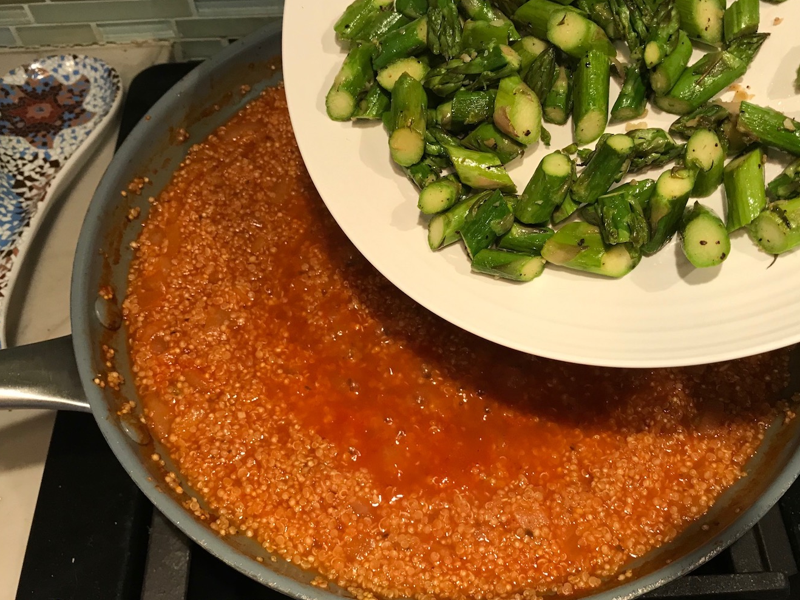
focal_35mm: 34
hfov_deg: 53.9
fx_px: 786
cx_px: 440
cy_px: 282
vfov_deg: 41.8
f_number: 1.8
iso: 32
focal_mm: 3.99
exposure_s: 1/24
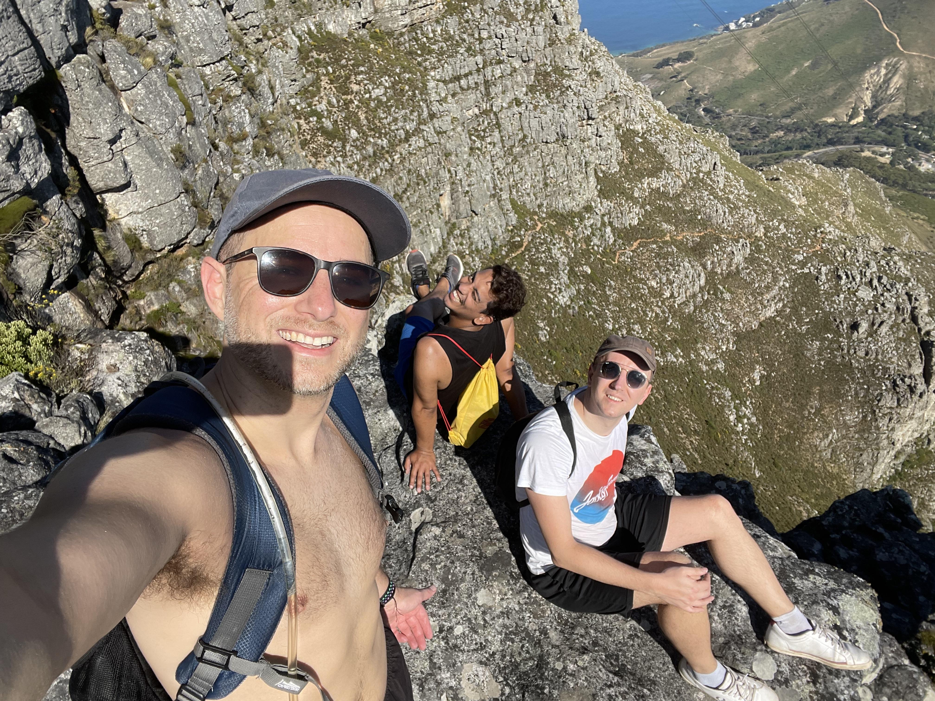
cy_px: 350
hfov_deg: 73.9
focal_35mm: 23
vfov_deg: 58.9
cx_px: 468
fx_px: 621
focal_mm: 2.71
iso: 25
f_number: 2.2
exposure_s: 1/1684
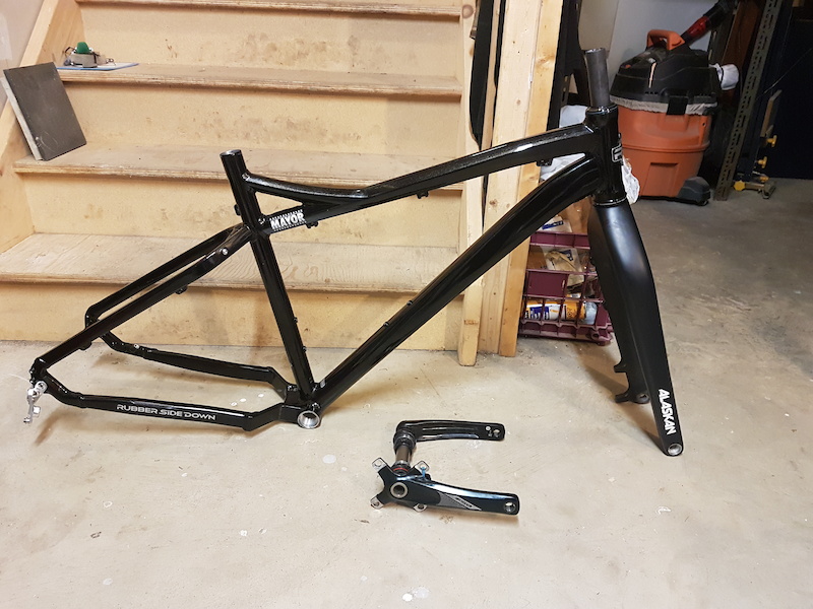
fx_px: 611
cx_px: 406
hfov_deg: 67.3
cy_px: 304
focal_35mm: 26
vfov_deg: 53.1
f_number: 1.7
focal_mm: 4.2
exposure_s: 1/17
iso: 200
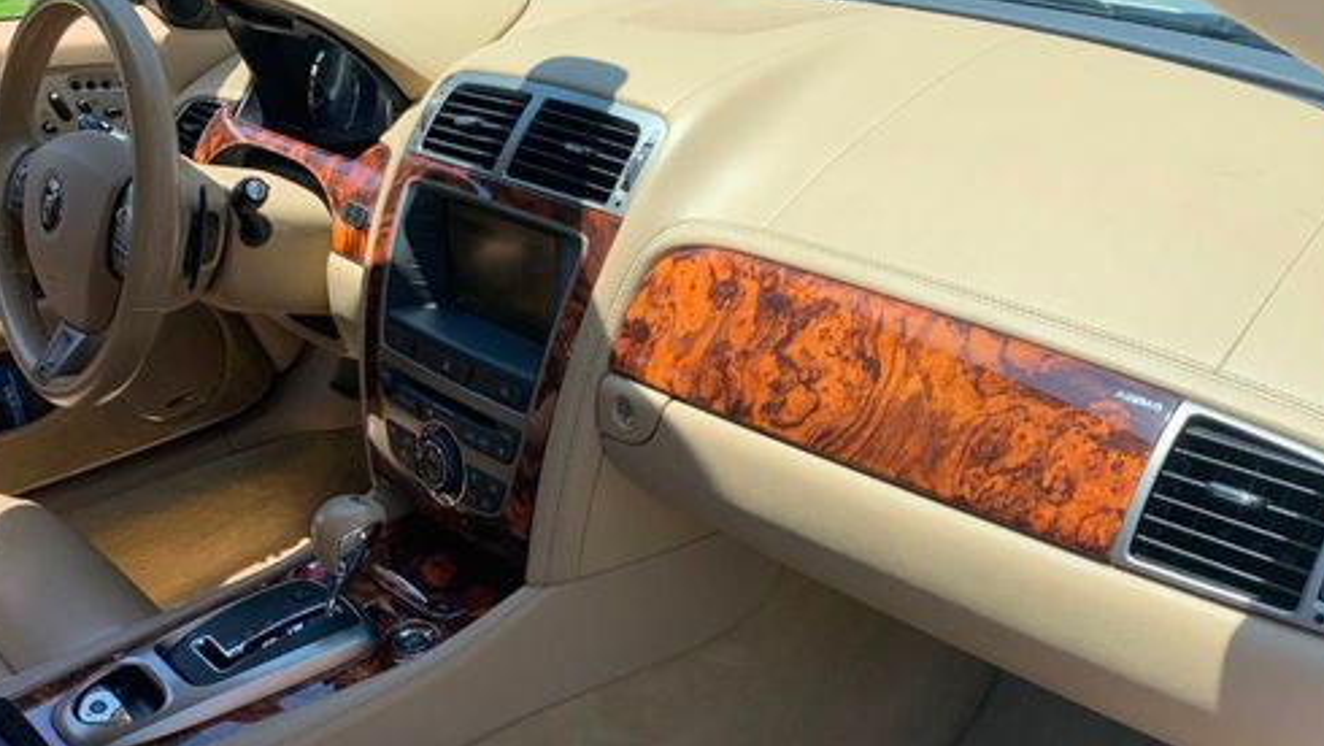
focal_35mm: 37
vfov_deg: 31.8
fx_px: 1299
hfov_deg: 54.0
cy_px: 489
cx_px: 673
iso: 25
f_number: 1.8
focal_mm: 4.25
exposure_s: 1/1032
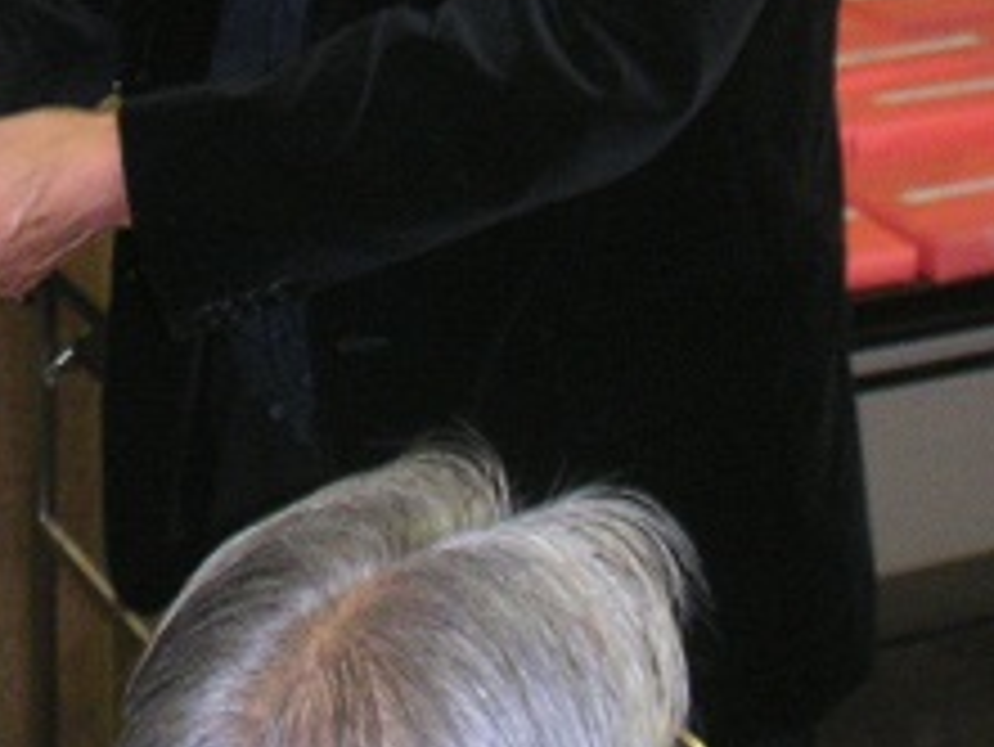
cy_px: -162
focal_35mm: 110
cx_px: -76
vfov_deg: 13.1
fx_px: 3160
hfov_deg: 17.3
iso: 160
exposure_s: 1/45
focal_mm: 6
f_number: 2.8
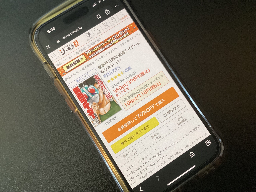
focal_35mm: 31
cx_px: 128
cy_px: 96
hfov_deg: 58.4
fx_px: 229
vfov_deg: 45.4
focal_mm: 3.3
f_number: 2.4
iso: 320
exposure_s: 1/60
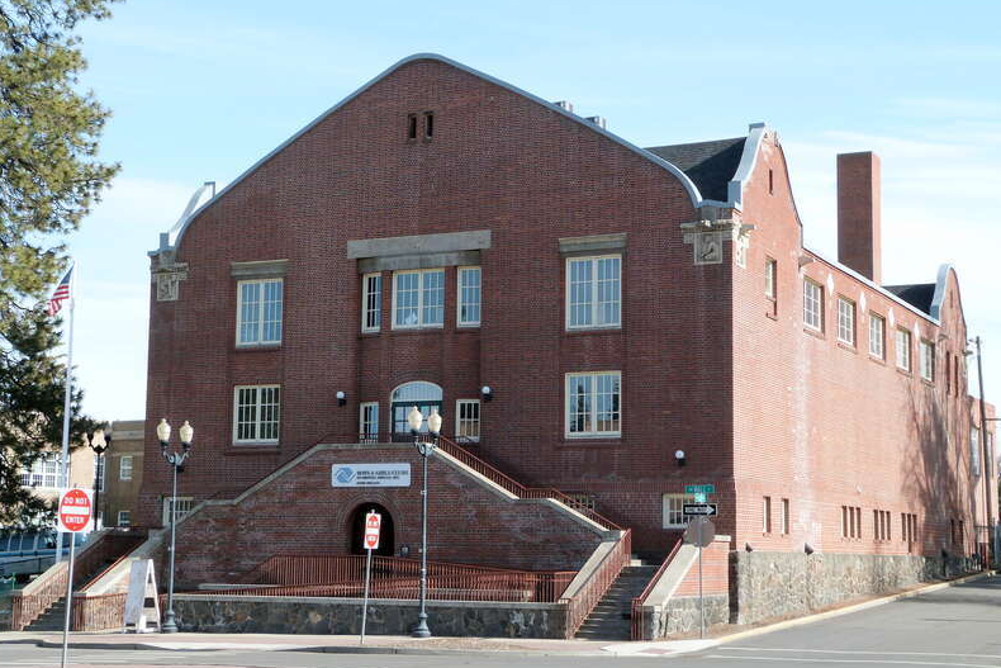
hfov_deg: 33.4
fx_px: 1669
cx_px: 499
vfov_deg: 22.6
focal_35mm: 60
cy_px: 345
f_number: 5.6
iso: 100
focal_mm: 10.2
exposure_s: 1/200
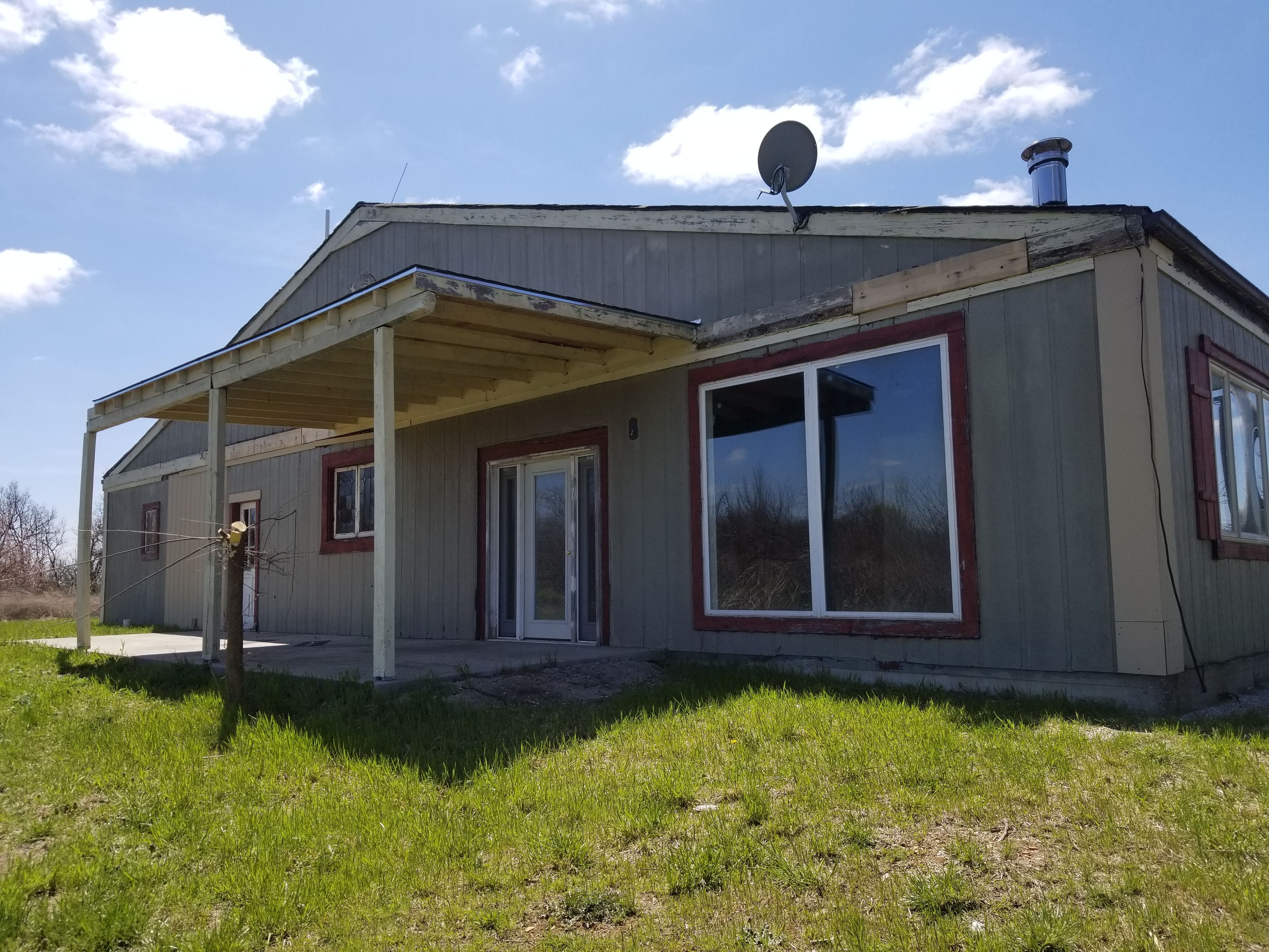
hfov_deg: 67.3
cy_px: 476
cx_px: 634
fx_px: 953
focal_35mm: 26
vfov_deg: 53.1
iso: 50
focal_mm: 4.3
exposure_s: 1/2424
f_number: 1.7
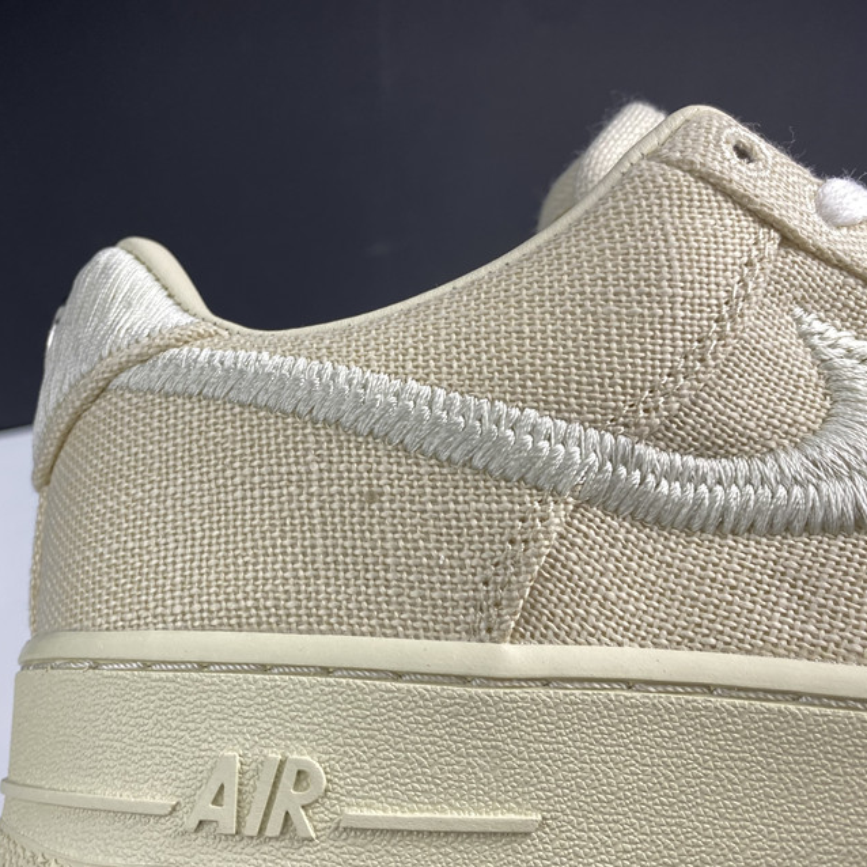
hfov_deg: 45.4
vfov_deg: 46.0
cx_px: 295
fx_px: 1020
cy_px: 466
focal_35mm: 36
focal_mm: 4.25
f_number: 1.8
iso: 32
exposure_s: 1/100
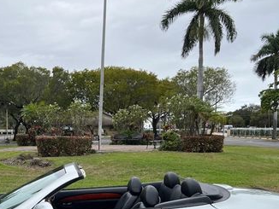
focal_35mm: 51
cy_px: 166
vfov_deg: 28.0
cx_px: 86
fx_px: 411
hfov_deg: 36.9
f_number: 1.5
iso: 50
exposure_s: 1/1972
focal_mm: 5.7
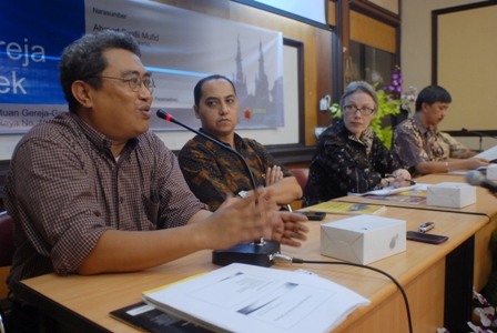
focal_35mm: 30
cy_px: 166
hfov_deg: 61.9
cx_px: 248
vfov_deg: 43.7
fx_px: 415
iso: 400
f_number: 2.8
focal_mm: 20
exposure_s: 1/25
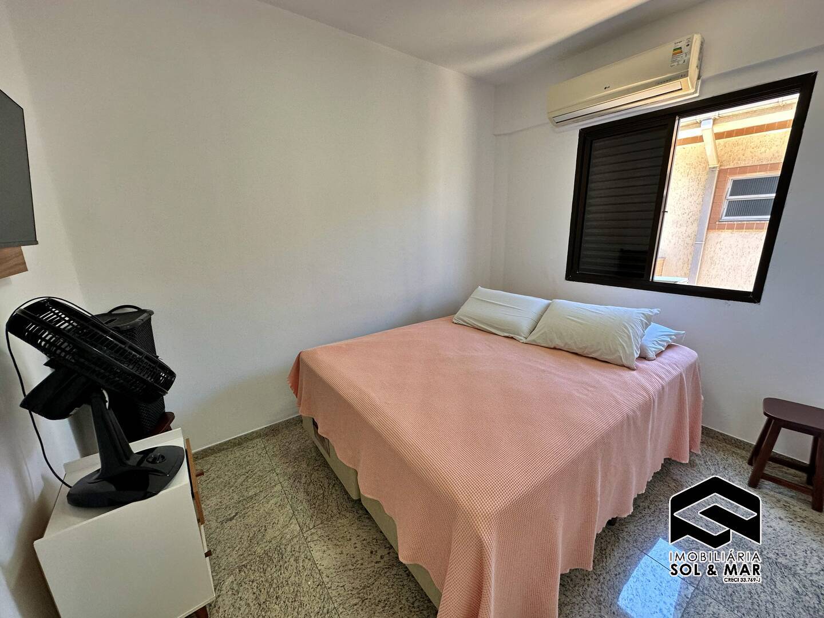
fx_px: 333
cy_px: 309
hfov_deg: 102.1
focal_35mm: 14
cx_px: 412
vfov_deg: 85.7
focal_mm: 2.22
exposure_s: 1/120
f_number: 2.2
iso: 160
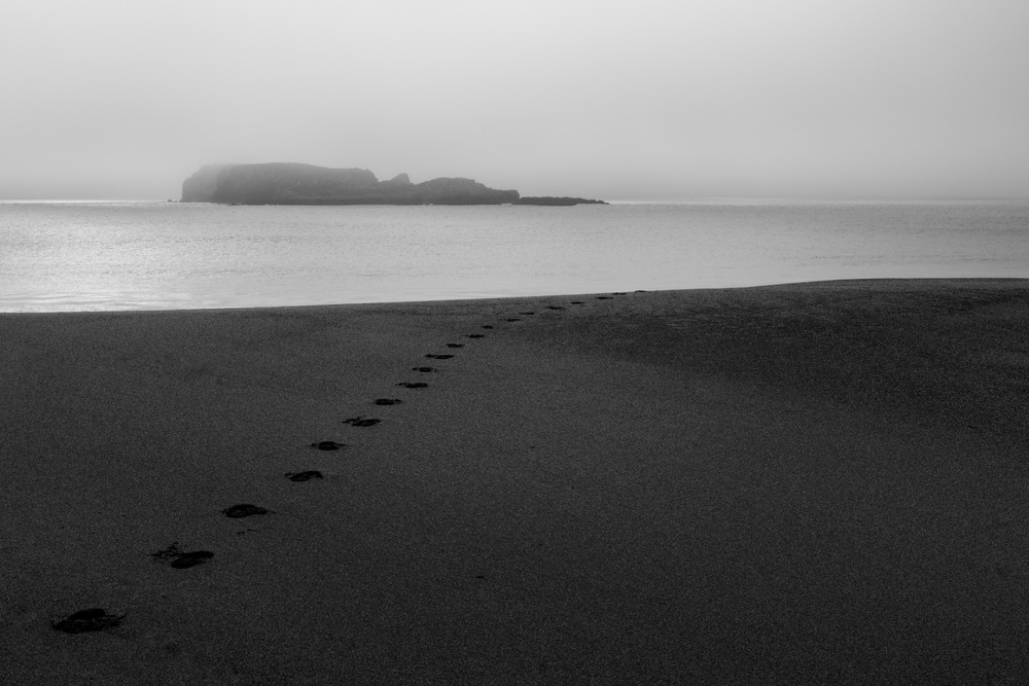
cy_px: 343
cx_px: 514
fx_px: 1429
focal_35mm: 50
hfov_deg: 39.6
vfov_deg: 27.0
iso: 640
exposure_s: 1/125
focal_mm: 50
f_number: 22
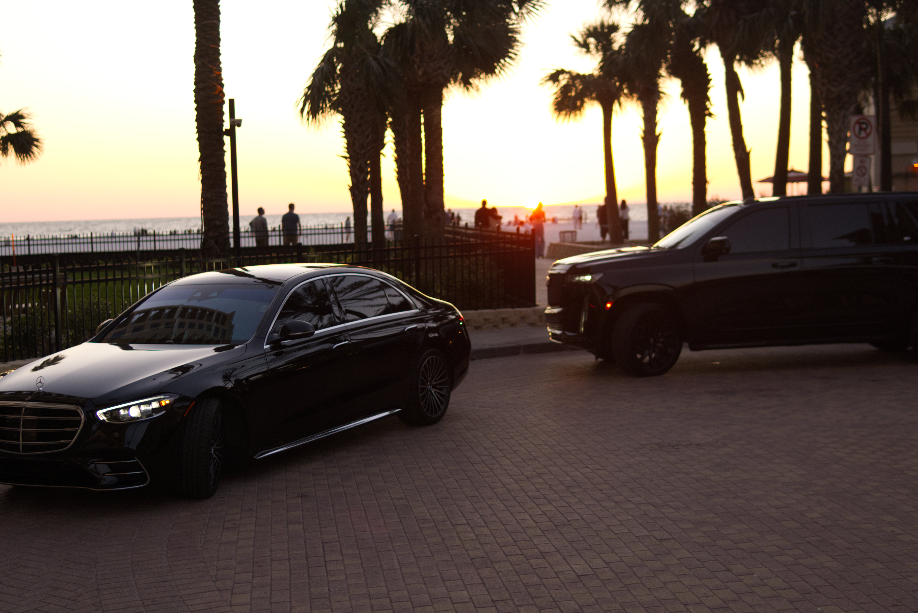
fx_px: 1327
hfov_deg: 38.2
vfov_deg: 26.0
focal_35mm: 52
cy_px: 343
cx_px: 462
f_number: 1.8
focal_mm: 30
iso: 250
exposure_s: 1/640
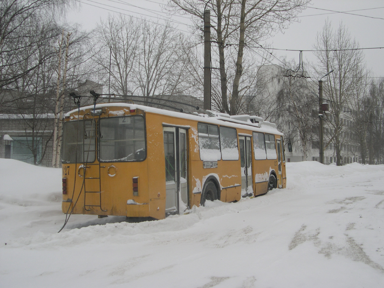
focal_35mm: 38
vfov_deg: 37.7
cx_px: 192
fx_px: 422
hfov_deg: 49.0
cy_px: 144
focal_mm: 8
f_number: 7.6
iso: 100
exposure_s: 1/109
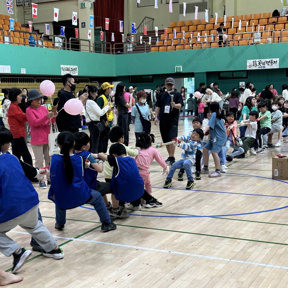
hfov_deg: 29.9
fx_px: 537
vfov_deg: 30.0
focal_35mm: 57
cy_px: 144
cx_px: 110
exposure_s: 1/60
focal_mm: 6.86
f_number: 1.78
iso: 100
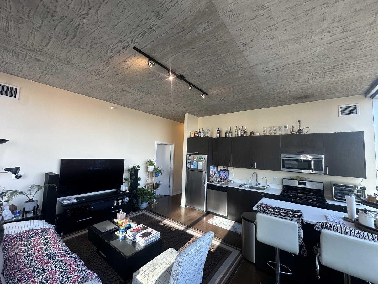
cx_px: 189
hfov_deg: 102.1
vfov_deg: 85.7
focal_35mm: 14
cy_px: 142
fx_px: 153
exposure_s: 1/120
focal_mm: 2.22
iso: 125
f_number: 2.2
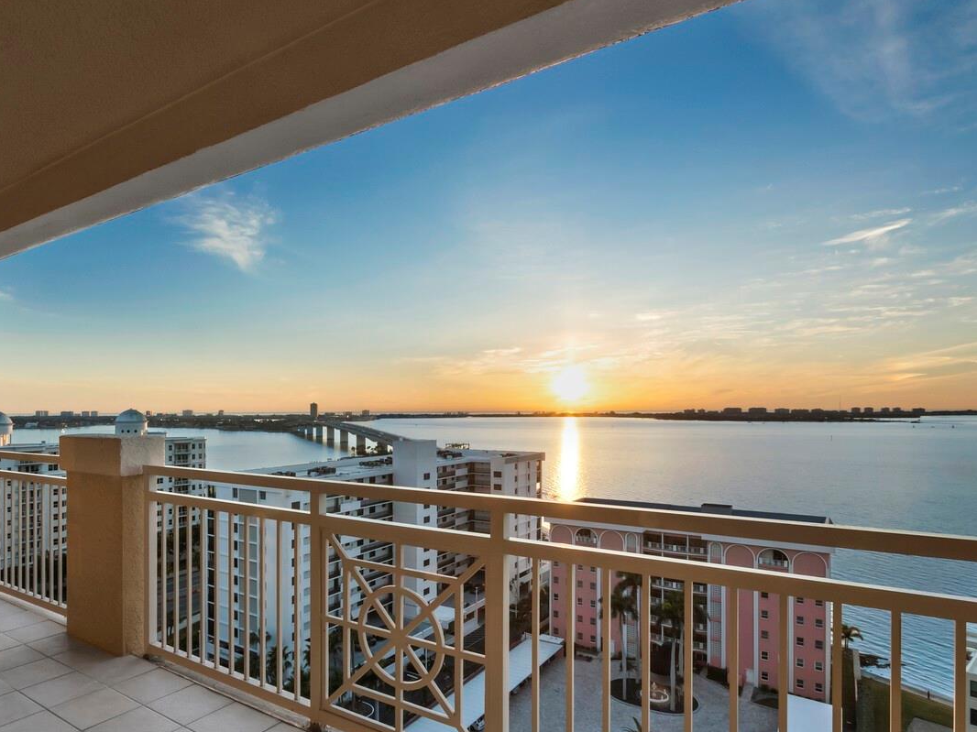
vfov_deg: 63.4
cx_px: 355
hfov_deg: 77.3
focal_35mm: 21
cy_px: 380
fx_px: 593
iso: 320
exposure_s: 1/20
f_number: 14
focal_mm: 7
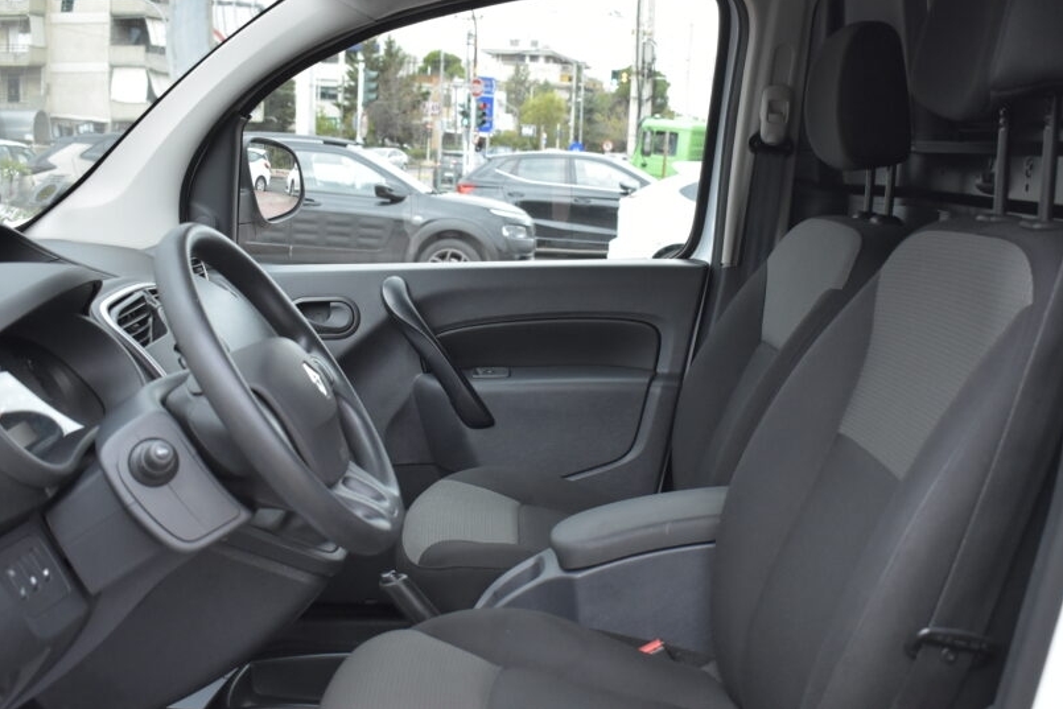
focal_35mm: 42
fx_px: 1240
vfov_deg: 31.9
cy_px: 374
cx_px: 526
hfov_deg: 46.4
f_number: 3.8
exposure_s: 1/500
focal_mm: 22
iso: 1600
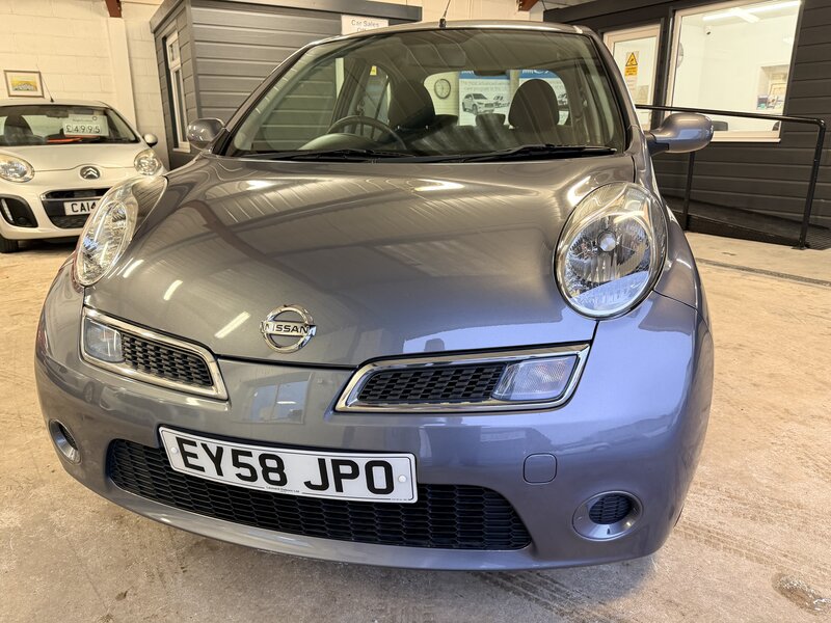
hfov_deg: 71.6
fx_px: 576
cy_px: 312
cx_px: 416
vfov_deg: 56.8
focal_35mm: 24
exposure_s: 1/50
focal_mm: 6.76
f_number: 1.78
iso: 200
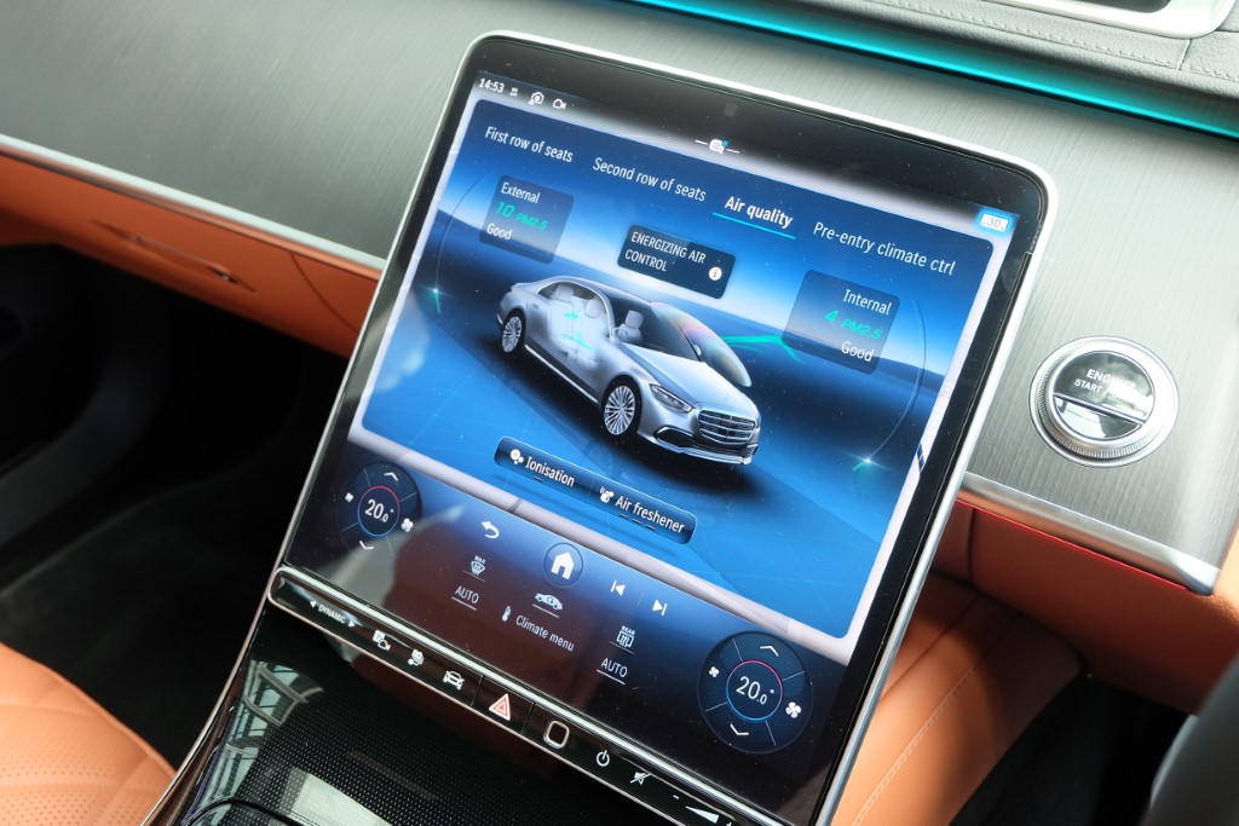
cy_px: 413
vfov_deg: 41.1
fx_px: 1101
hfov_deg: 58.7
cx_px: 620
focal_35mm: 32
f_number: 4
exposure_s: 1/30
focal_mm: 21.1
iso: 800
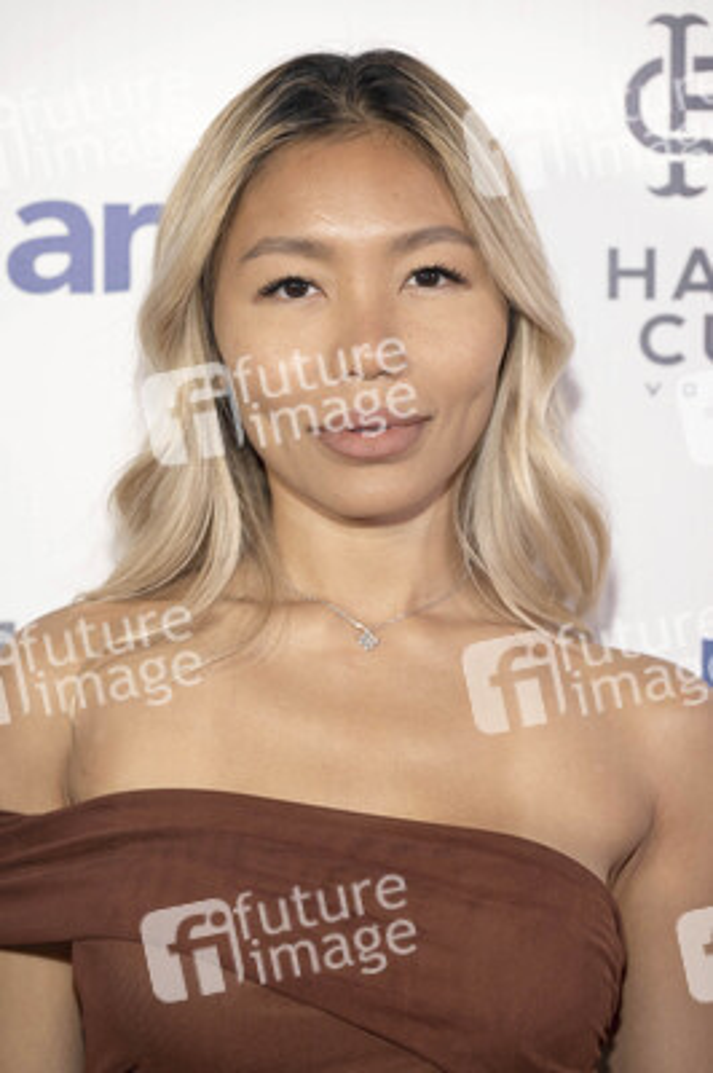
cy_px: 536
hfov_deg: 12.4
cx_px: 356
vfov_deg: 18.6
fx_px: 3273
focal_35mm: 110
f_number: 5
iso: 800
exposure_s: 1/200
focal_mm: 110
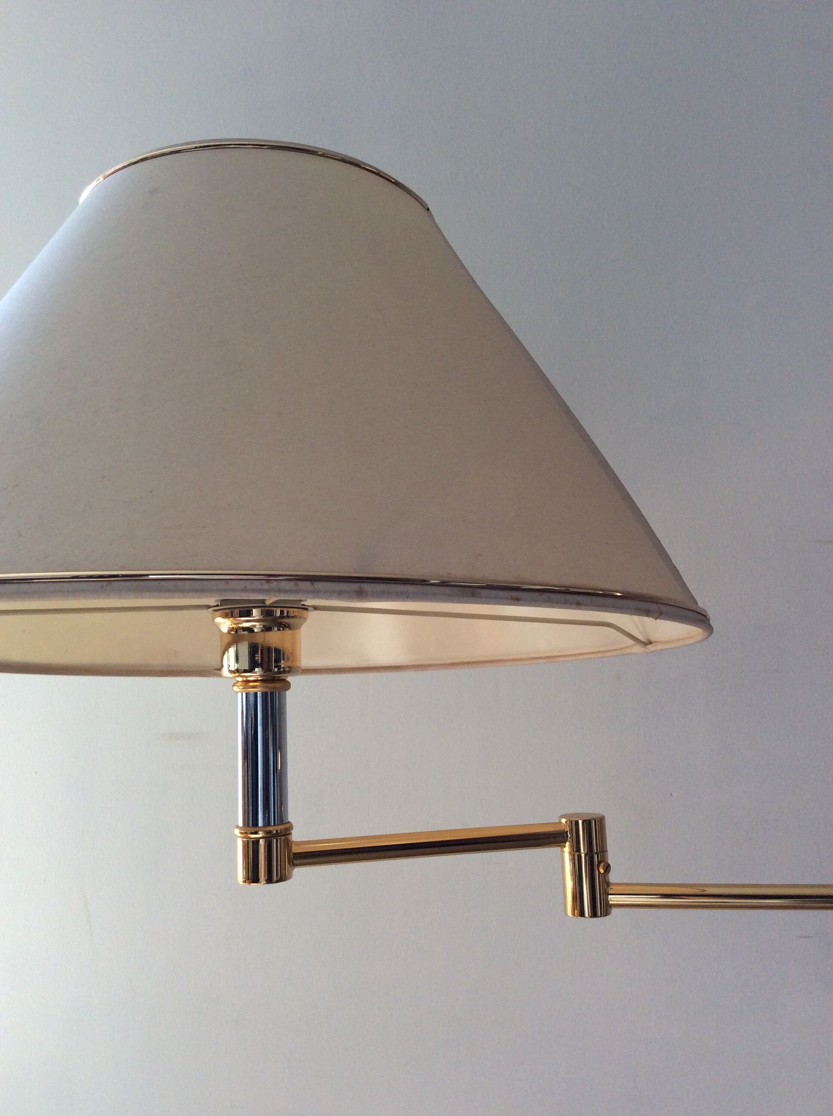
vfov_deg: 56.9
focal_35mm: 32
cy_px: 558
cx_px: 416
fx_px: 1029
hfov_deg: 44.1
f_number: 2.4
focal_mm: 3.3
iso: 50
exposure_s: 1/100
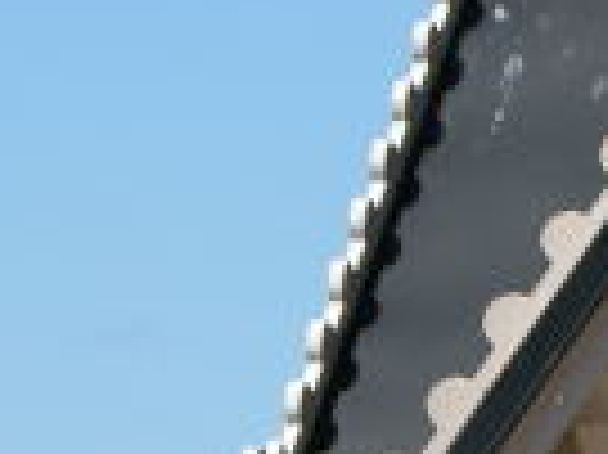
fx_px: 12477
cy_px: 715
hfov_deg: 2.8
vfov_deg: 2.1
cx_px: 1103
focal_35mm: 711
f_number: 5.3
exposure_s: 1/334
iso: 50
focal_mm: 29.5
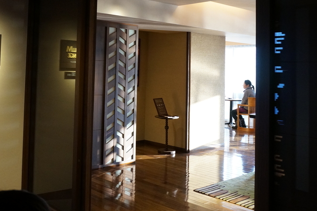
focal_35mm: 43
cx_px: 128
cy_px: 49
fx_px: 378
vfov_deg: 30.5
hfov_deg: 45.2
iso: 1250
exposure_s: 1/160
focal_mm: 16
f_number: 4
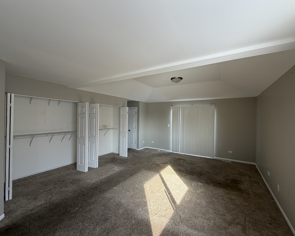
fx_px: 131
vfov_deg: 84.0
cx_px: 158
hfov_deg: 96.6
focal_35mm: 15
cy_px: 119
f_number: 2.2
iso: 80
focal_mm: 2.22
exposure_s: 1/121
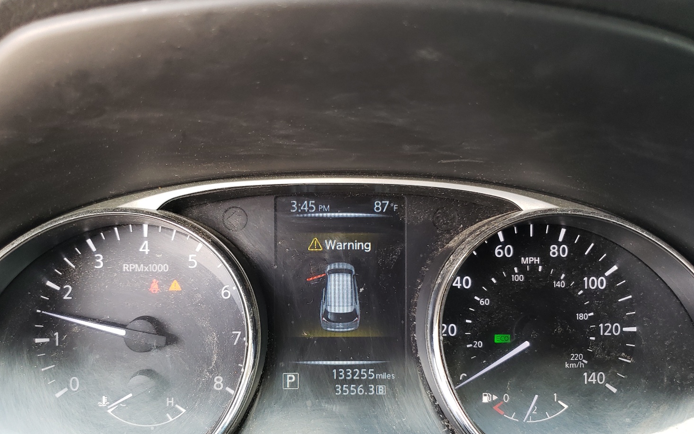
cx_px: 340
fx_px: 567
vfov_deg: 41.5
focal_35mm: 30
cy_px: 273
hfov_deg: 62.9
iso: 81
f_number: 1.5
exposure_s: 1/60.2
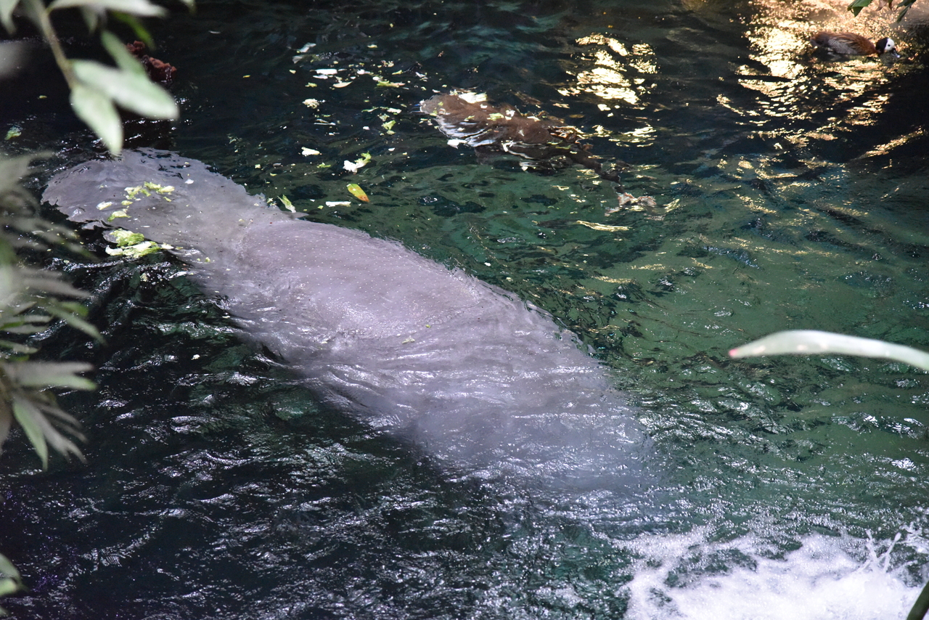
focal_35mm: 120
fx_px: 3097
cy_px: 310
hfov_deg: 17.1
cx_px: 464
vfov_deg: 11.4
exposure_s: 1/250
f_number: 4
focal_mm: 120
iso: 10000
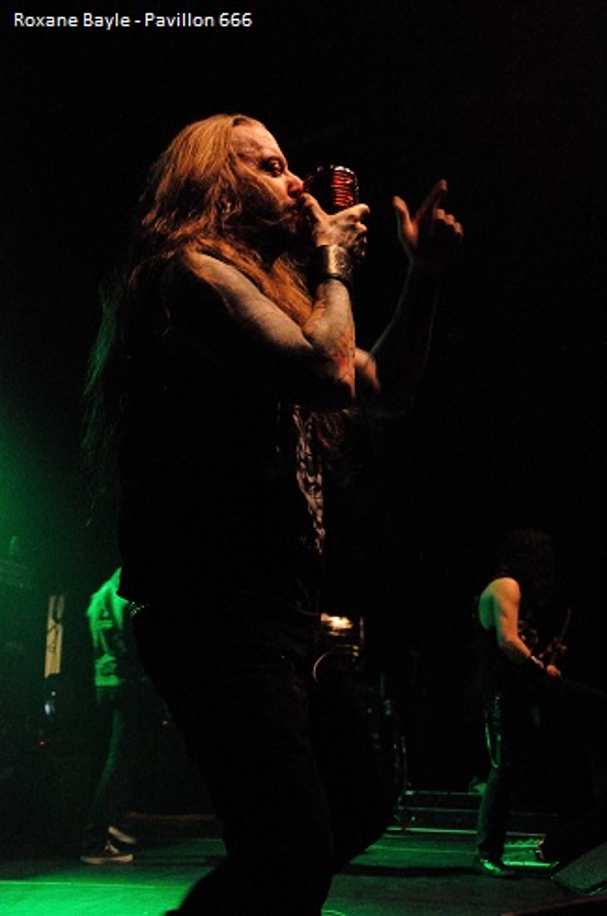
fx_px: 1142
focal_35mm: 45
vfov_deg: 43.7
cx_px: 304
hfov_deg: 29.8
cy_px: 458
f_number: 4.2
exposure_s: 1/60
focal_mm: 30
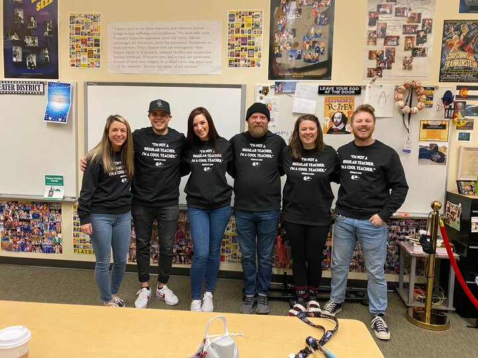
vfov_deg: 53.1
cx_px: 239
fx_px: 359
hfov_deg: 67.3
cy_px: 179
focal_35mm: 26
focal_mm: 4.25
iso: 400
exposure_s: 1/60
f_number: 1.8
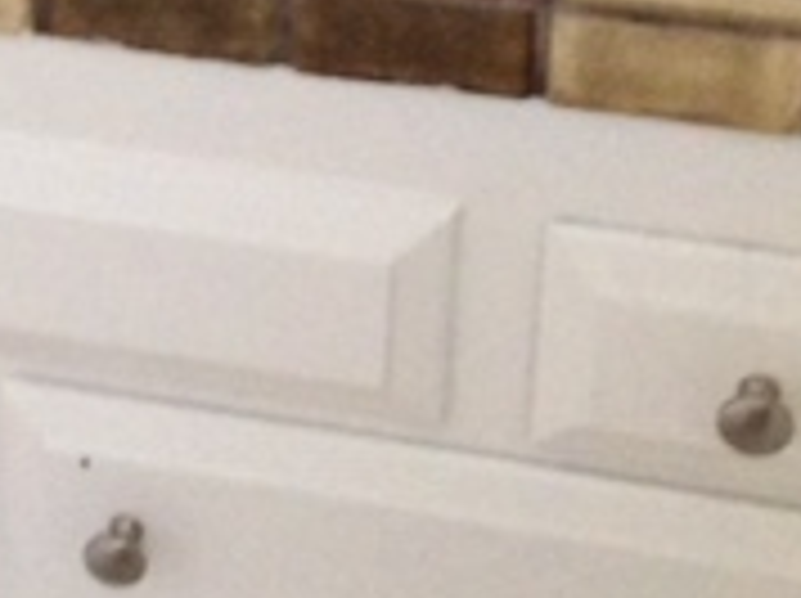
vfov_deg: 12.8
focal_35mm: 115
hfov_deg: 16.8
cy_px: 117
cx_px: 14
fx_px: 2657
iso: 320
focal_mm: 3.3
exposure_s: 1/17
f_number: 2.4
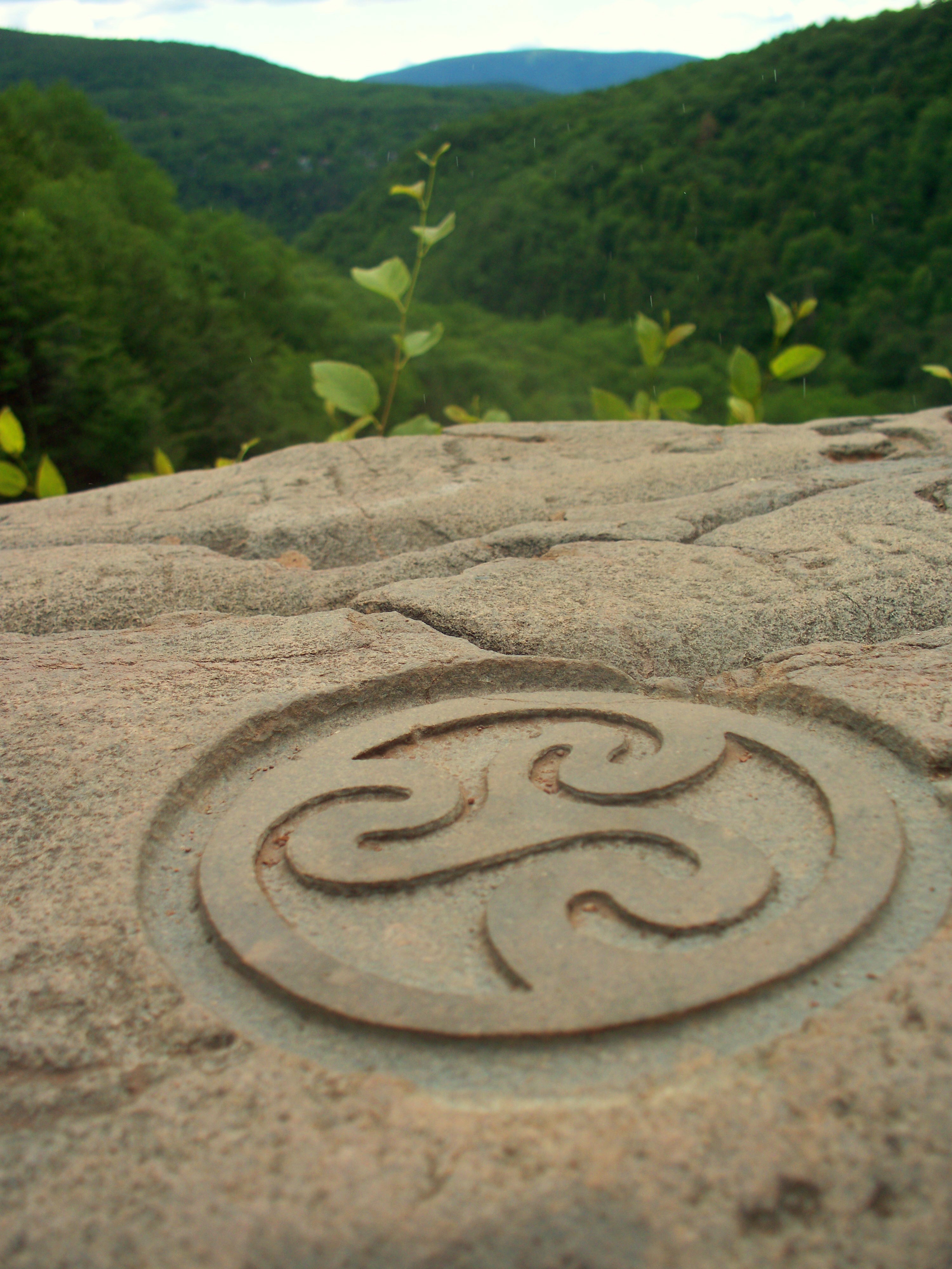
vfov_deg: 51.4
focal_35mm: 36
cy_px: 634
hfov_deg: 39.7
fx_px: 1320
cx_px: 476
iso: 64
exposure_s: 1/400
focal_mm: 7.54
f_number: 2.8
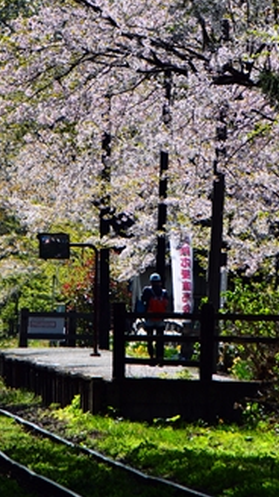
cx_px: 76
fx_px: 10108
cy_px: 73
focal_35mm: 767
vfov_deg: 2.8
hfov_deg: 1.6
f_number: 13
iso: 400
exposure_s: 1/640
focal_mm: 300
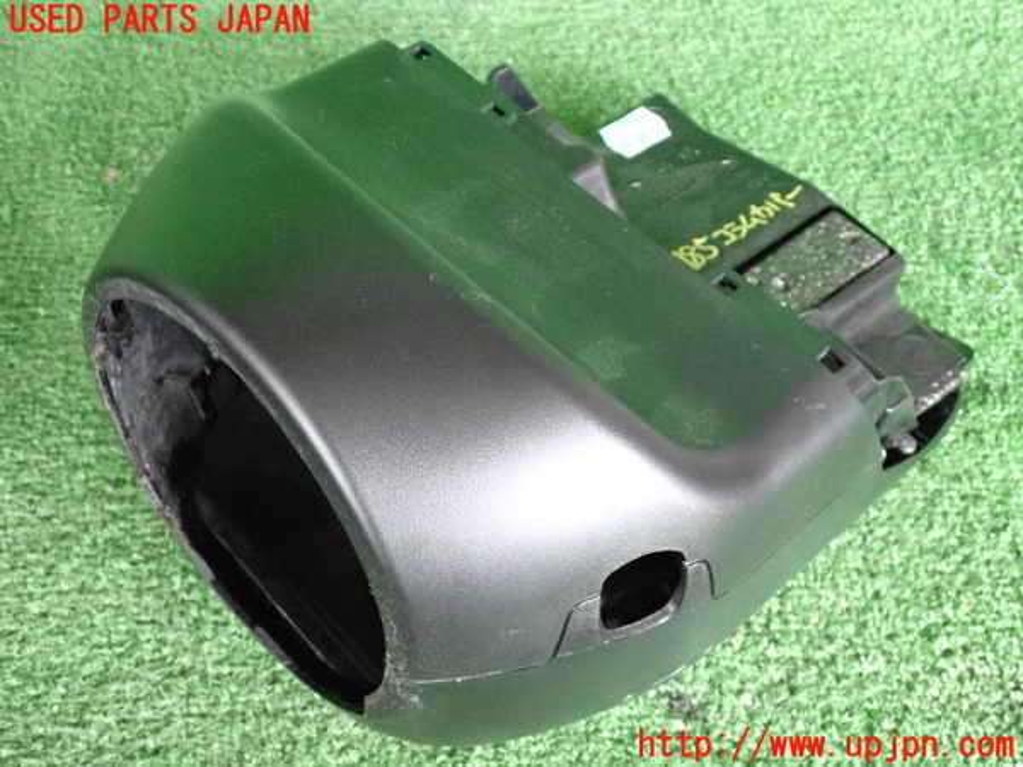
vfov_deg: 30.9
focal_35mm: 47
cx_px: 512
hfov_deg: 40.4
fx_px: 1389
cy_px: 384
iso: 2500
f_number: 3.1
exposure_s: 1/125
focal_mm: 8.4
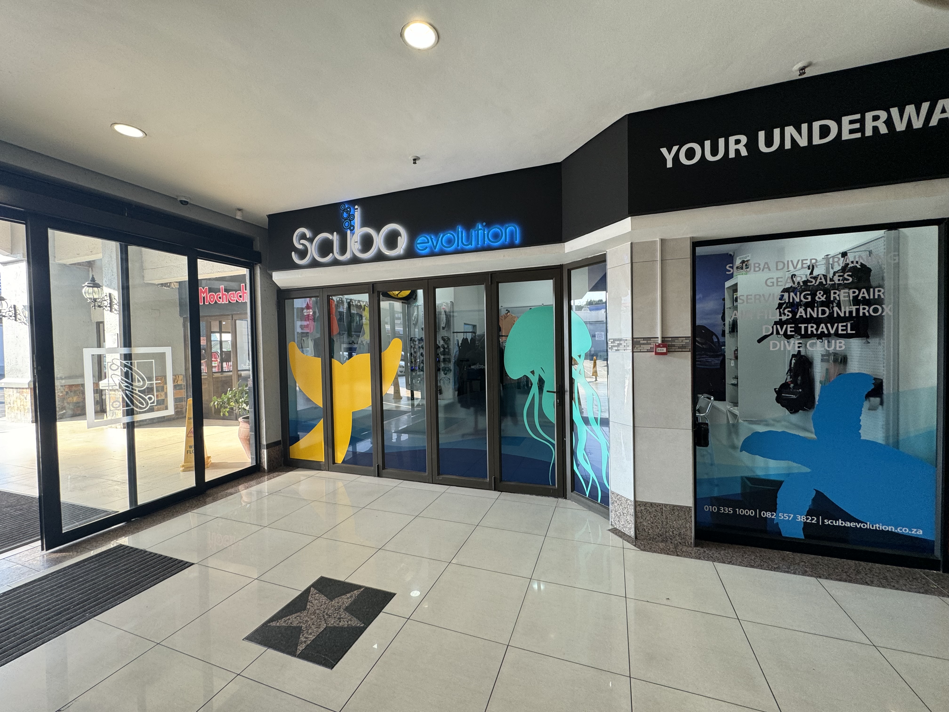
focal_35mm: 14
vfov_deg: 85.7
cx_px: 474
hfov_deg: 102.1
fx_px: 384
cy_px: 356
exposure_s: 1/100
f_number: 2.2
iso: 100
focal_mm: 2.22
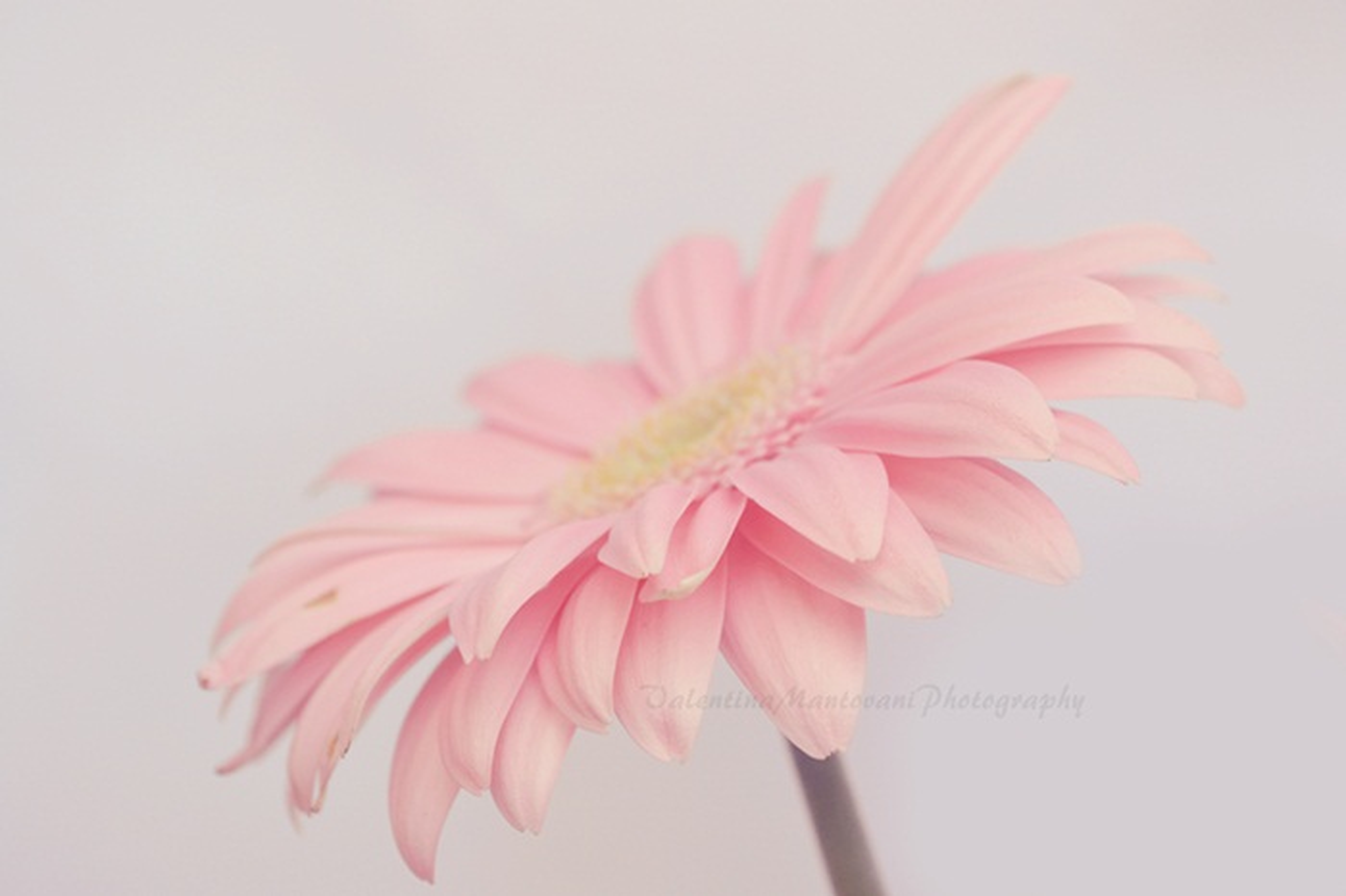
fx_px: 3083
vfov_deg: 16.5
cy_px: 448
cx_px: 673
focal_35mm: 82
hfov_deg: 24.6
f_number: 8
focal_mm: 55
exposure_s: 1/400
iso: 1600
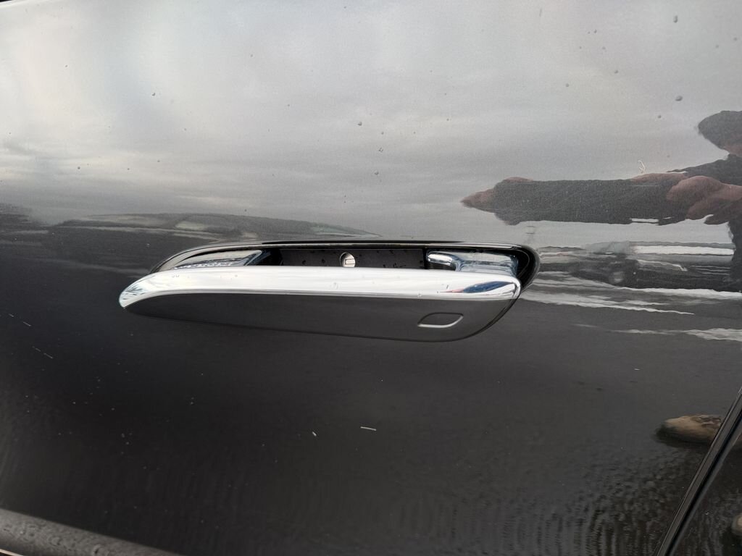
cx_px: 371
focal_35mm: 24
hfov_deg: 71.6
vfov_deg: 56.8
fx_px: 514
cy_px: 278
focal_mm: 6.76
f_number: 1.78
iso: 64
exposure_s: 1/132
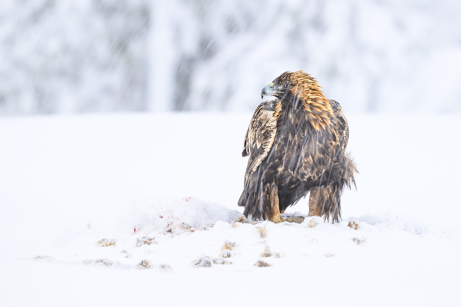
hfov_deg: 3.4
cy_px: 154
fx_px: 7683
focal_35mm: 600
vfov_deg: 2.3
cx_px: 230
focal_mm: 600
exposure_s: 1/15
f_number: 8
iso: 160
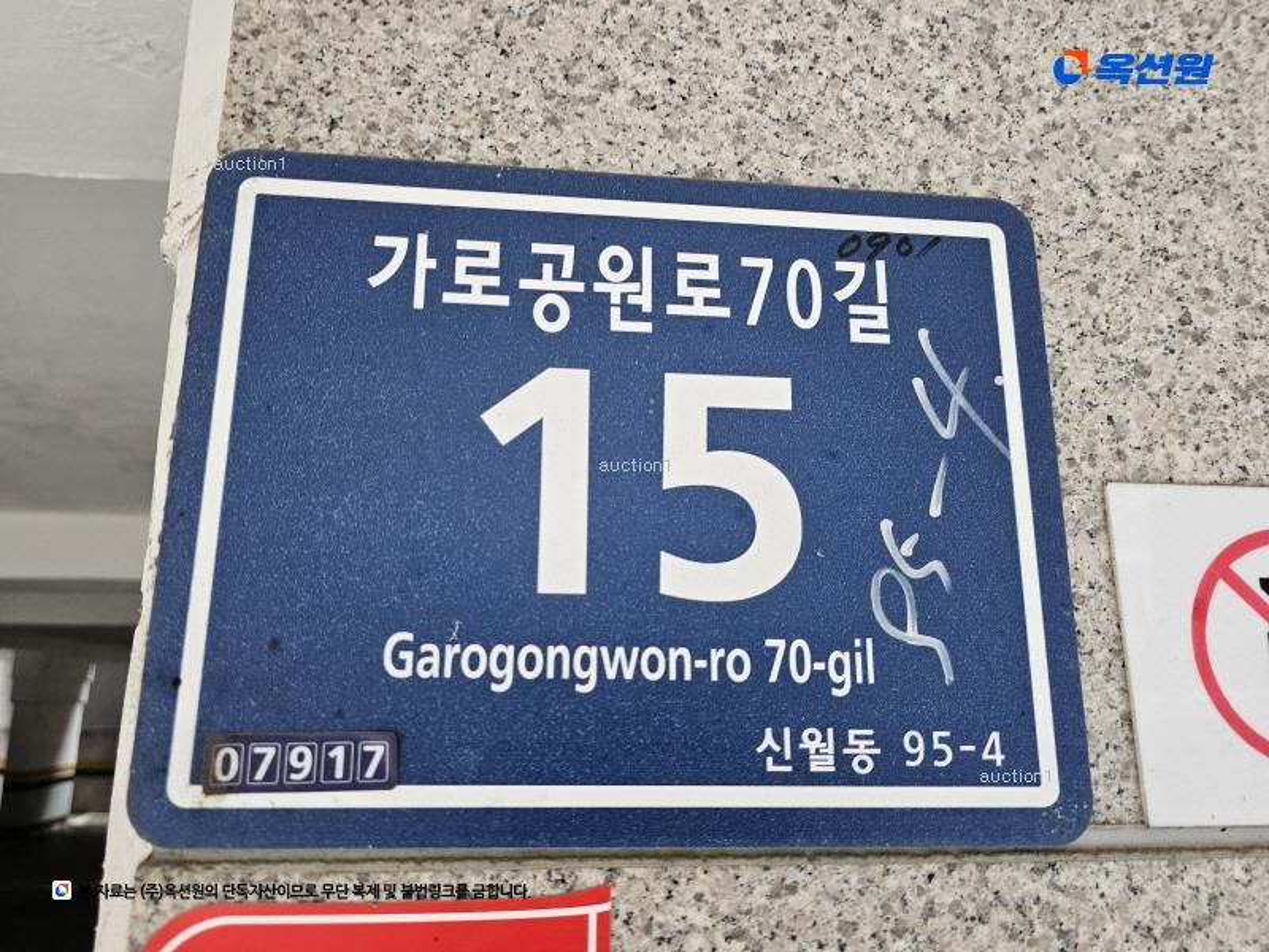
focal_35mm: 23
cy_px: 476
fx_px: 843
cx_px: 634
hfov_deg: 73.9
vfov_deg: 58.9
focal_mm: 6.3
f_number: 1.7
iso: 320
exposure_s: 1/359
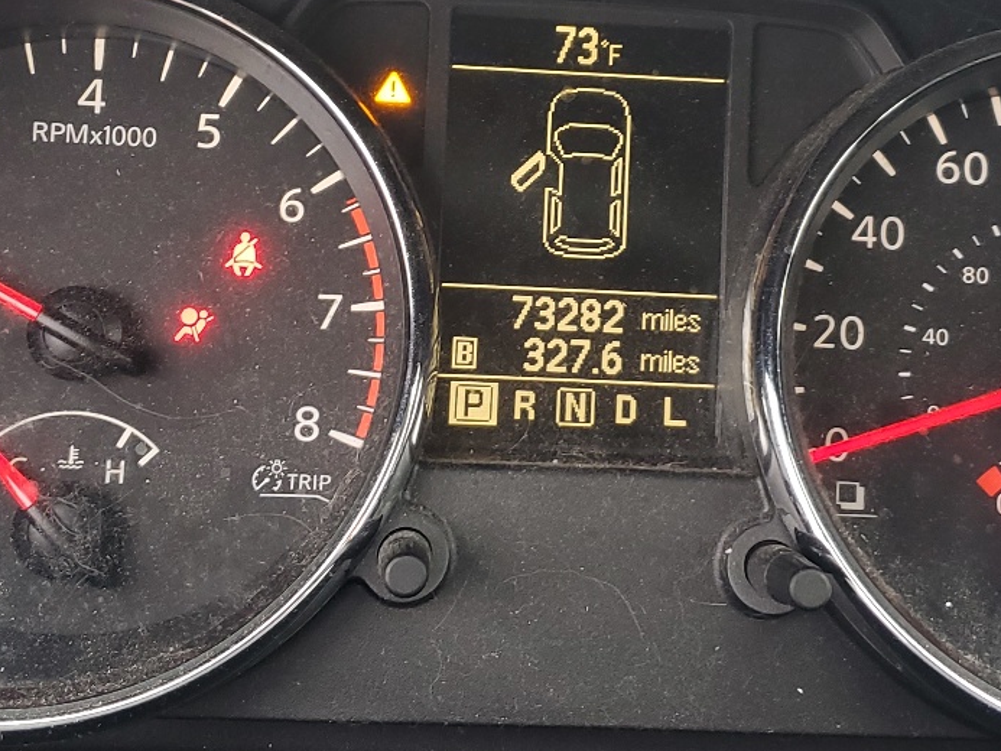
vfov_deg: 24.1
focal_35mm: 60
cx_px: 514
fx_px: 1735
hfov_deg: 32.2
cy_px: 183
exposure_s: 1/60.2
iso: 68
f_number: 1.5
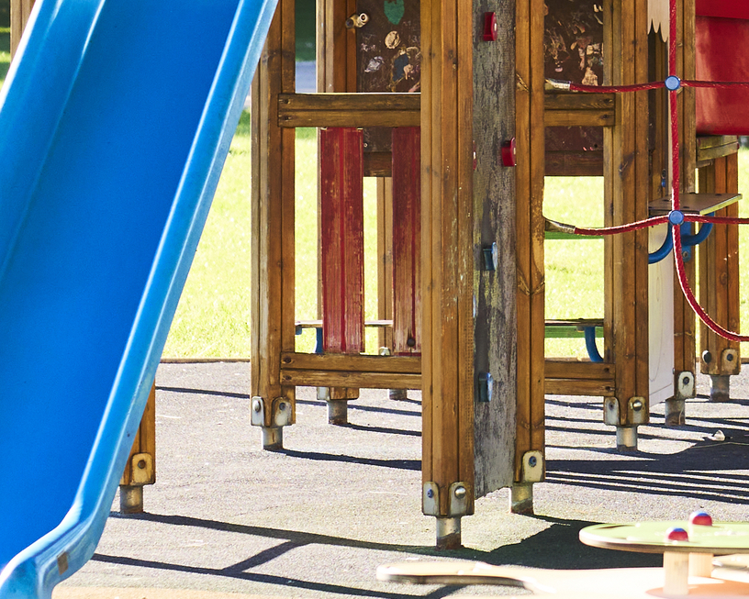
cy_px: 111
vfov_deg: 4.8
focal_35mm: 322
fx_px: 7139
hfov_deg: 5.9
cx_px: 1098
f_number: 4.5
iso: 250
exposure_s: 1/640
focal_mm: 70
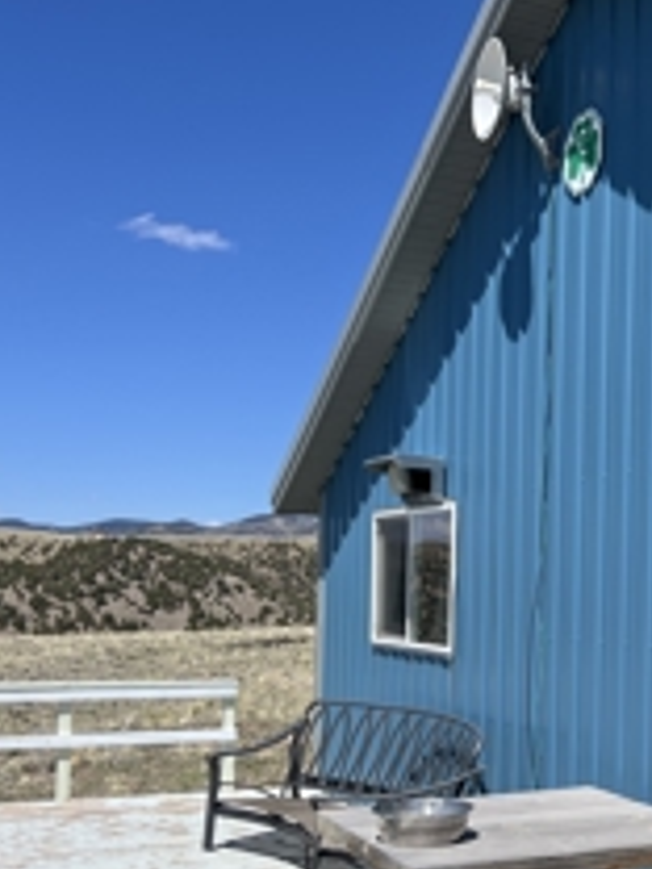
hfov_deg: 27.9
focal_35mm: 50
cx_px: 606
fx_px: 1256
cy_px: 606
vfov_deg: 37.6
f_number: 1.5
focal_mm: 5.7
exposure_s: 1/4831
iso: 50
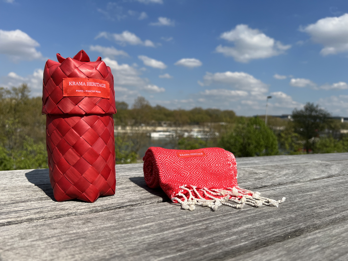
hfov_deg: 67.3
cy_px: 130
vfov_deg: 53.1
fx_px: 261
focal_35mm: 26
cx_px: 174
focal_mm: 5.7
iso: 50
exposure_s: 1/6993
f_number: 1.5
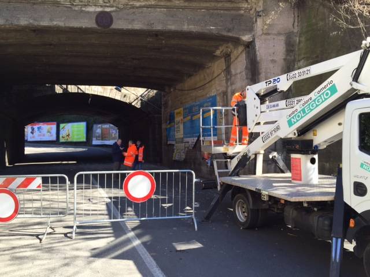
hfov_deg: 61.7
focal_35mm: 29
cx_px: 185
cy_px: 138
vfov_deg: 48.2
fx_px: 310
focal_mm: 4.15
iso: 32
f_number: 2.2
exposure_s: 1/353
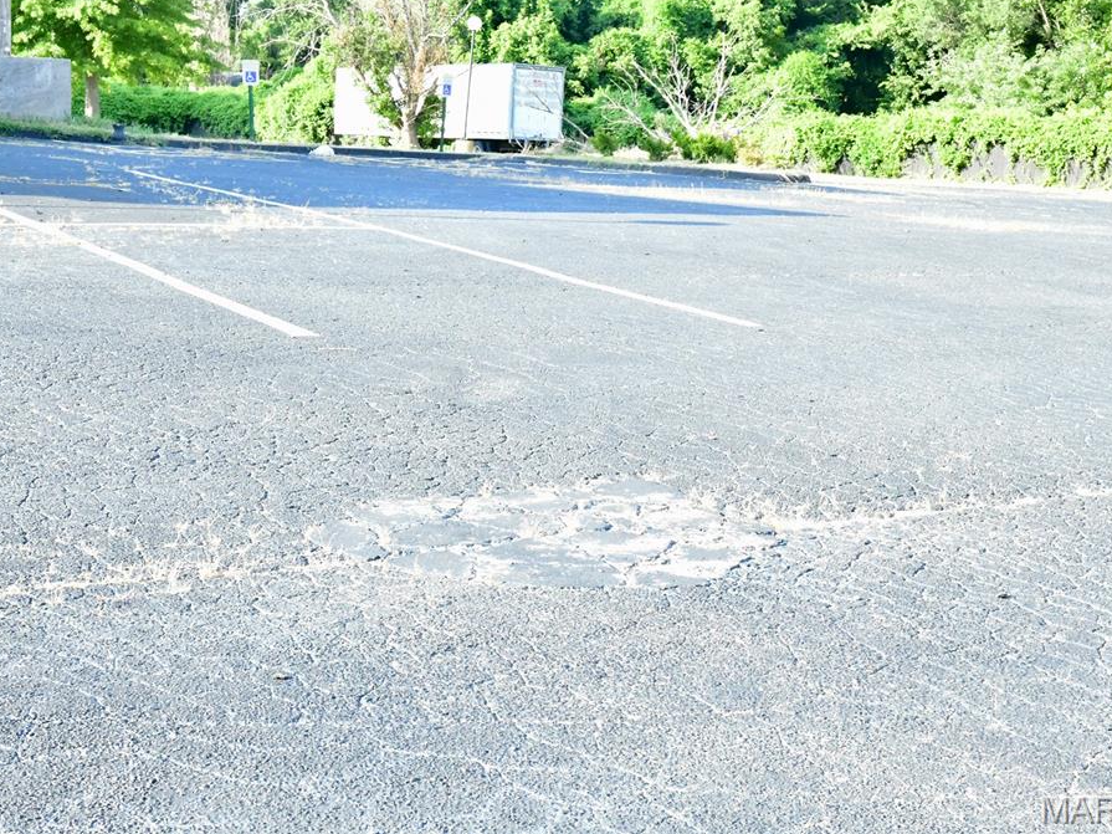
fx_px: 1767
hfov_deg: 34.9
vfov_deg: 26.6
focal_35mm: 55
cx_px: 528
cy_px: 411
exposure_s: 1/1000
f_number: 16
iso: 20000
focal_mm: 50
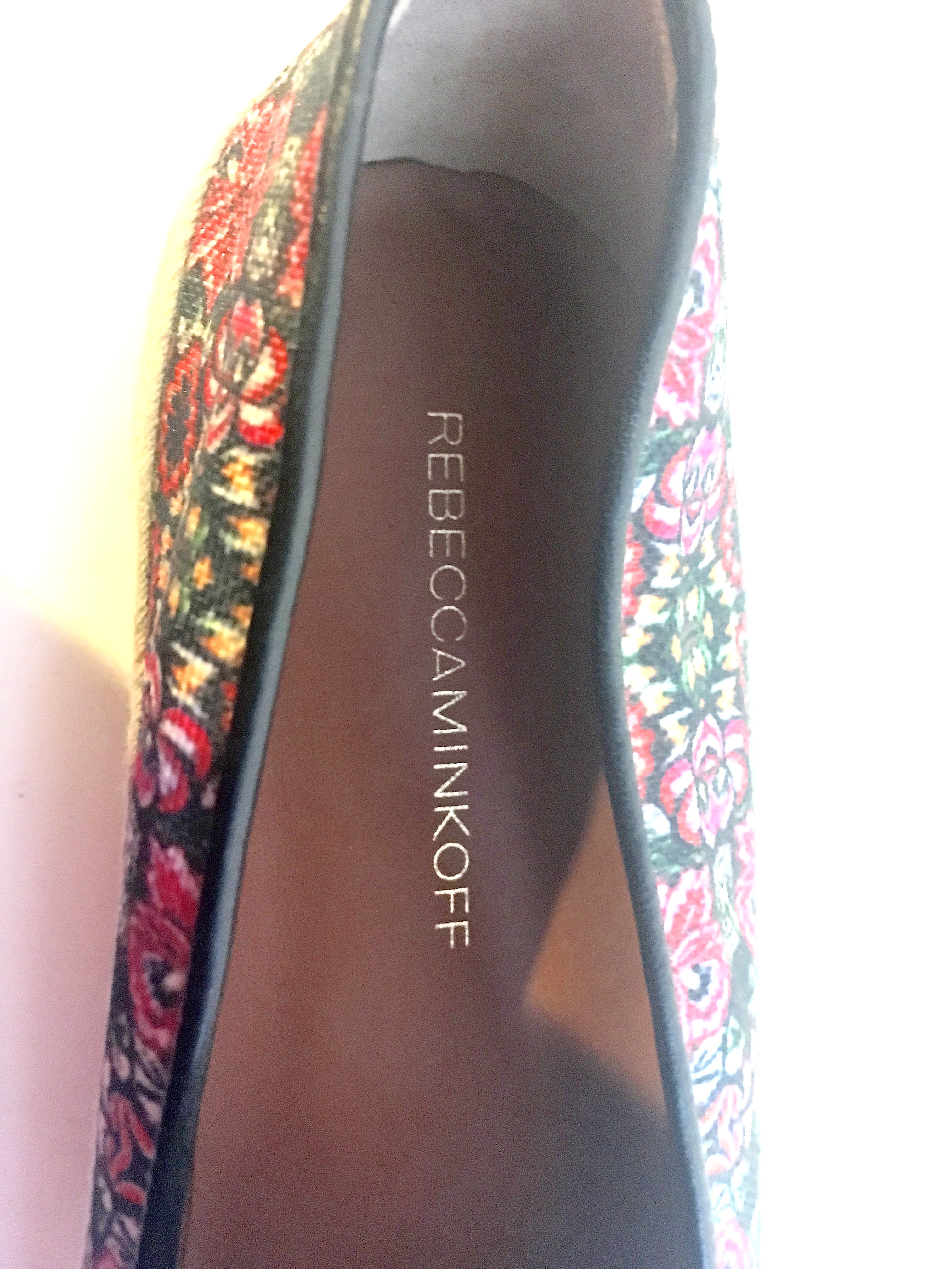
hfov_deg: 48.2
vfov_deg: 61.7
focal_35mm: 29
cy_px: 634
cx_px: 476
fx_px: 1063
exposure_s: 1/15
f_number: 2.2
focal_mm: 4.15
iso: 640
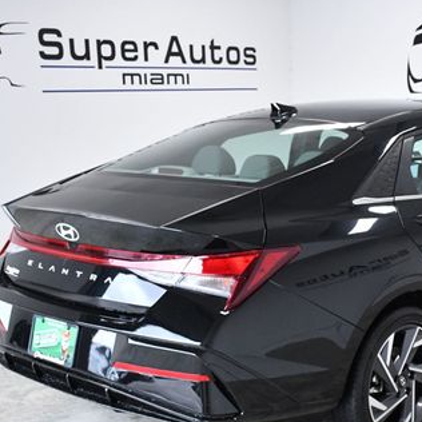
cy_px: 270
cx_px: 331
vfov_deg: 27.6
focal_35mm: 62
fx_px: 855
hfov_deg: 27.2
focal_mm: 24
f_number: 9
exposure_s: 1/320
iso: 2500
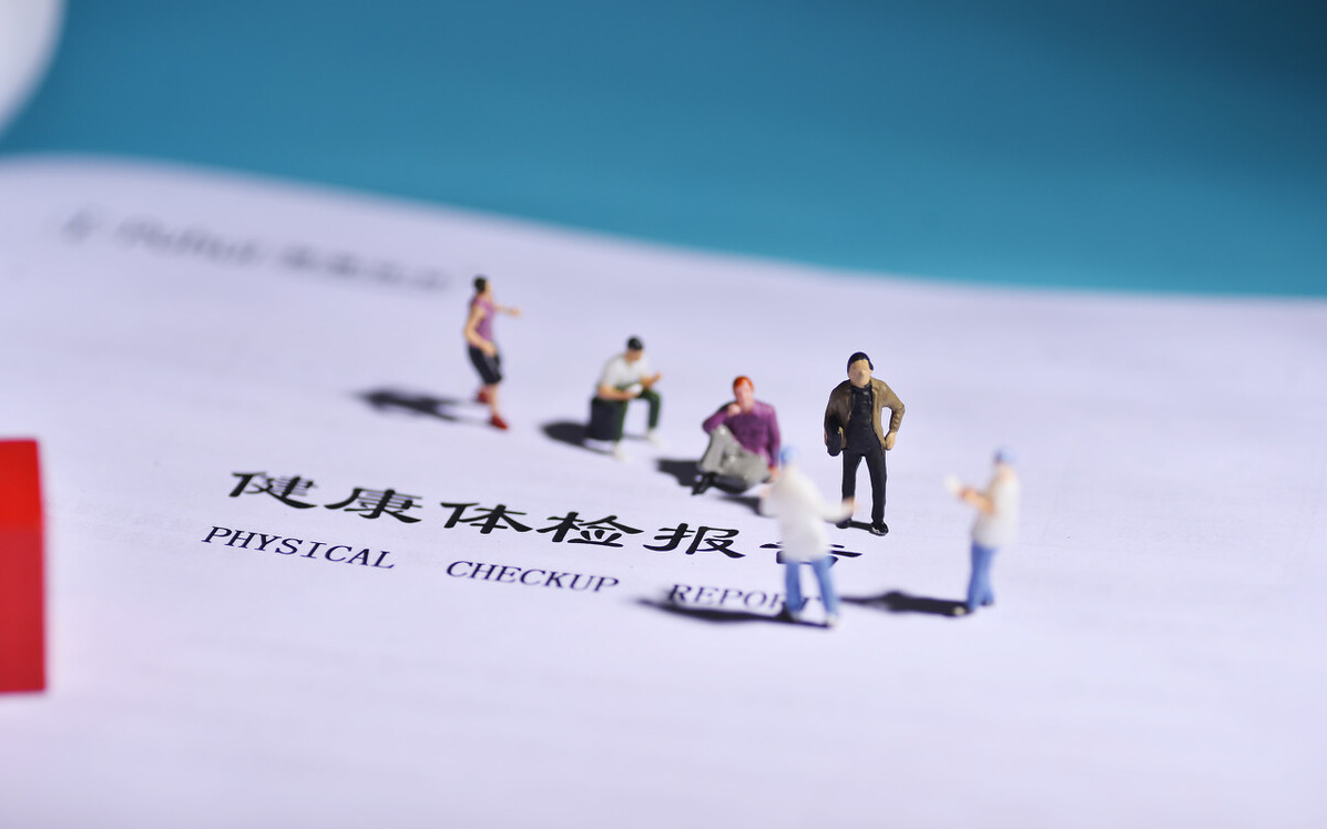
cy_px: 436
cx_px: 664
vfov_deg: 14.2
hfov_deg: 22.6
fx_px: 3327
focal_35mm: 92
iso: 100
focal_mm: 90
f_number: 5.6
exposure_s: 1/200
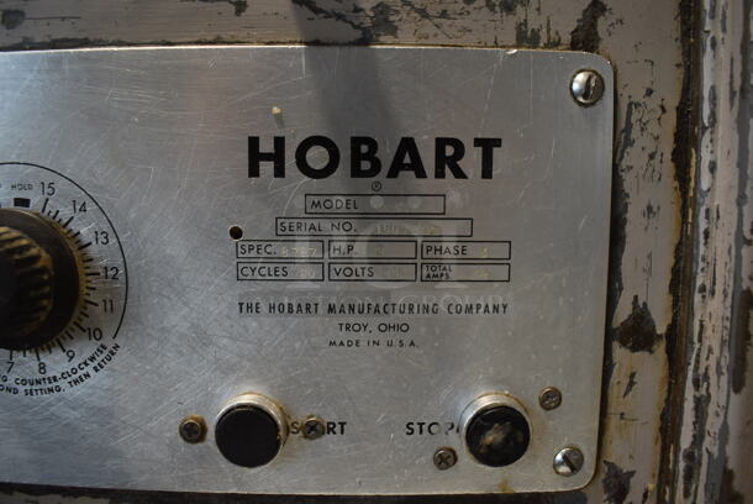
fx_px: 565
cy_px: 252
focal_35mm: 27
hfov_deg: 67.3
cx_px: 376
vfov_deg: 48.0
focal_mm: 18
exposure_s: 1/60
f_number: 5
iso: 800
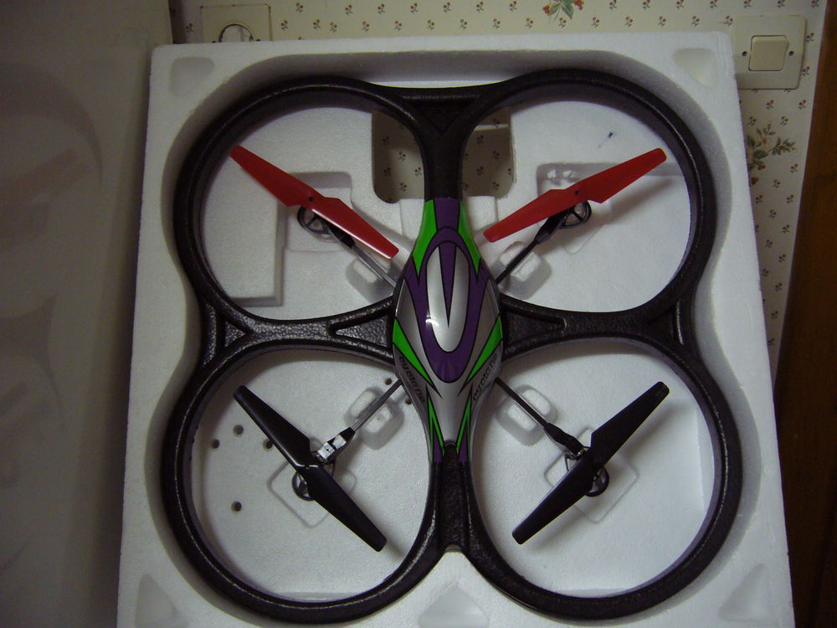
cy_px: 314
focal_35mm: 35
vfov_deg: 40.7
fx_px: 846
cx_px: 418
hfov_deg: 52.6
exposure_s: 1/8
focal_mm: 5.8
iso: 200
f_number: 2.8
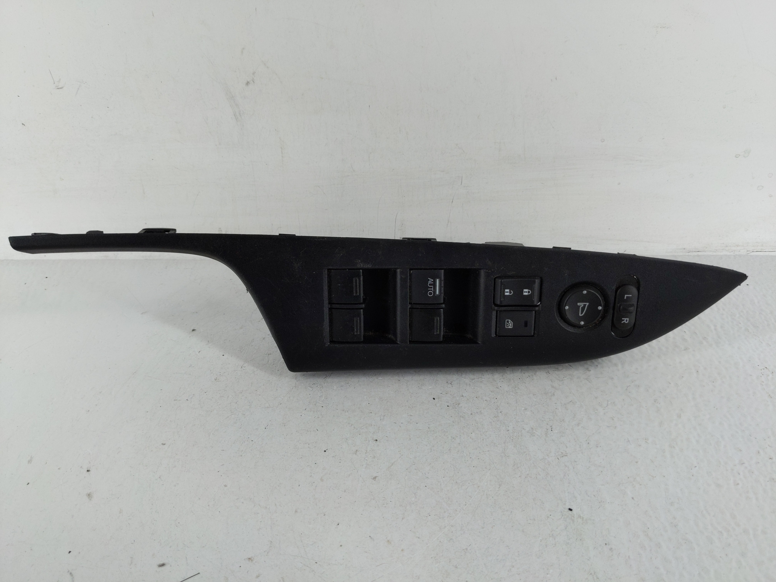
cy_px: 291
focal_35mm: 25
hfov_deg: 69.4
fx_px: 560
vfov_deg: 54.9
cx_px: 388
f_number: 1.73
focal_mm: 4.38
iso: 61
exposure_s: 1/123
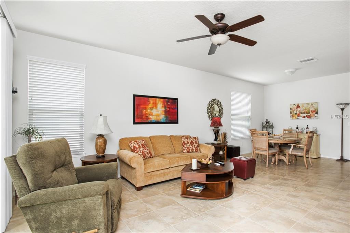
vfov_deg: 64.6
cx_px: 175
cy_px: 116
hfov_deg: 86.9
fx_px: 185
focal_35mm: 19
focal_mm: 19
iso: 400
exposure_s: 1/25
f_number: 7.1
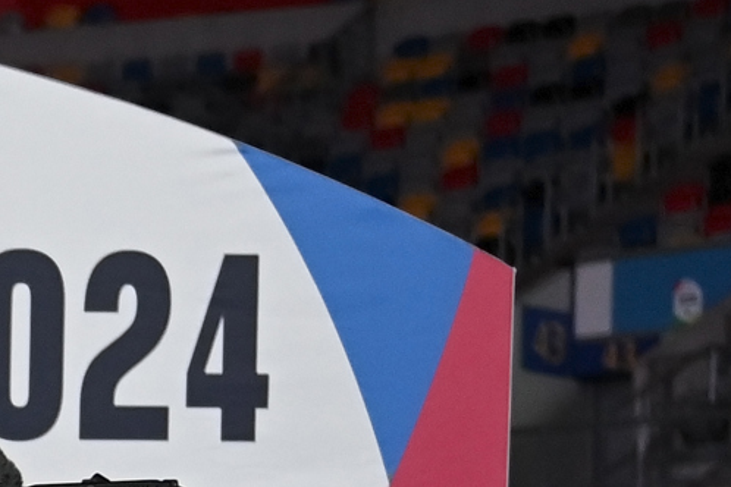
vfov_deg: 6.4
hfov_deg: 9.6
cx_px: -570
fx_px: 4162
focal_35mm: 205
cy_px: 1078
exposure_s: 1/160
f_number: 2.8
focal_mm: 34
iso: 2500
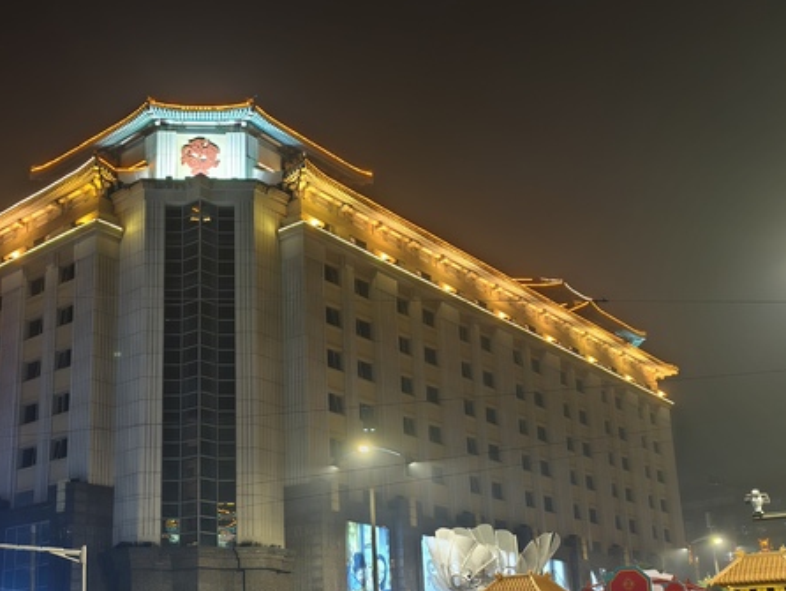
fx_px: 1000
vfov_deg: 32.6
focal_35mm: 44
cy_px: 401
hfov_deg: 42.1
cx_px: 240
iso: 612
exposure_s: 1/33.3
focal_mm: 6.54
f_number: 1.57
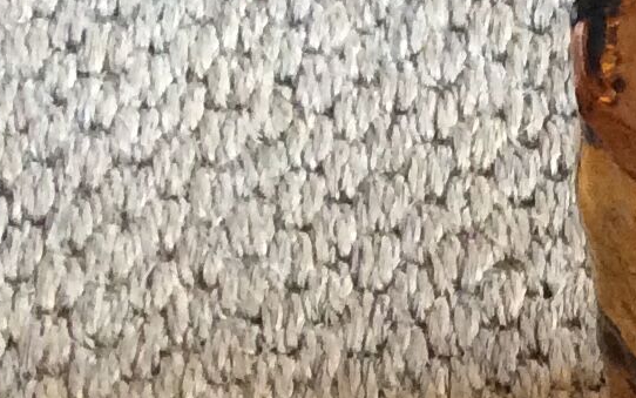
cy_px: 730
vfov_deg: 7.8
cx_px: 1109
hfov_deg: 12.0
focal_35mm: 162
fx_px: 2809
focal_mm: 3.3
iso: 200
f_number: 2.4
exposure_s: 1/25
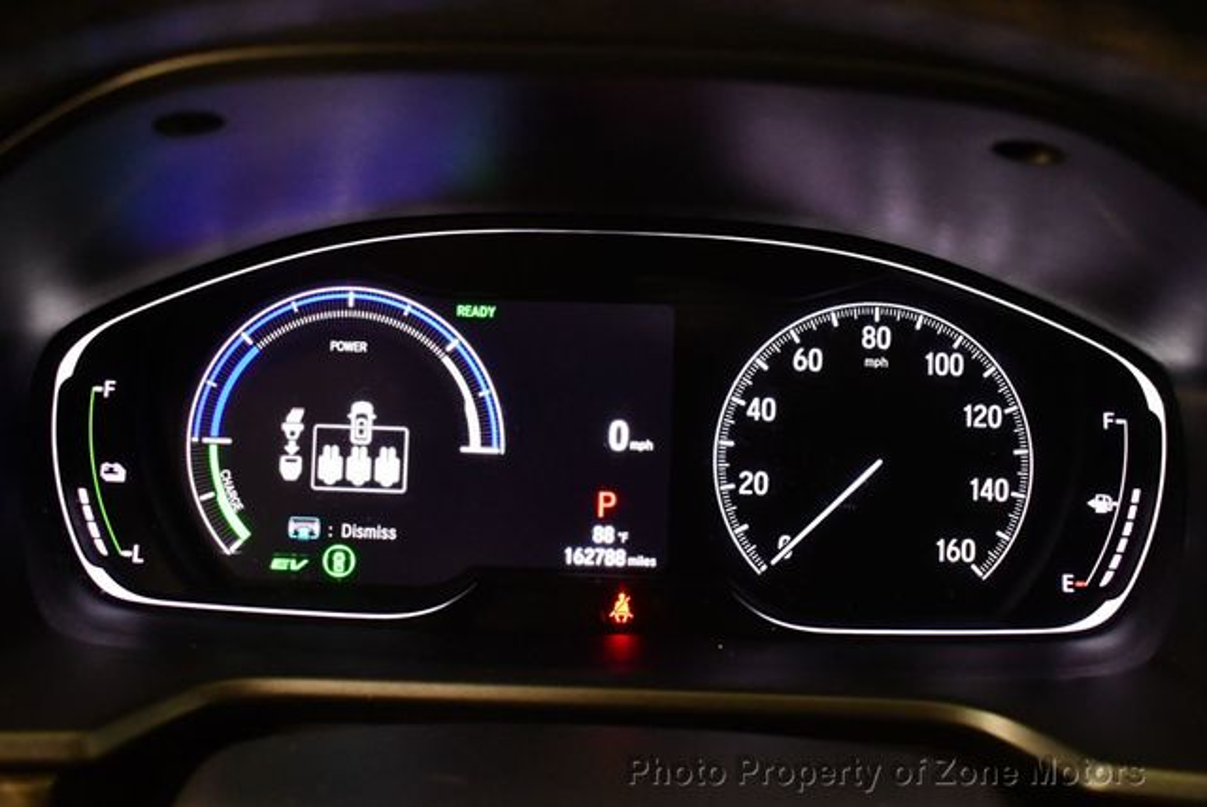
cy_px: 404
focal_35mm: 36
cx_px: 604
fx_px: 1208
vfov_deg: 36.9
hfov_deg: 53.1
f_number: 3.5
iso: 3200
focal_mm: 18
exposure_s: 1/60
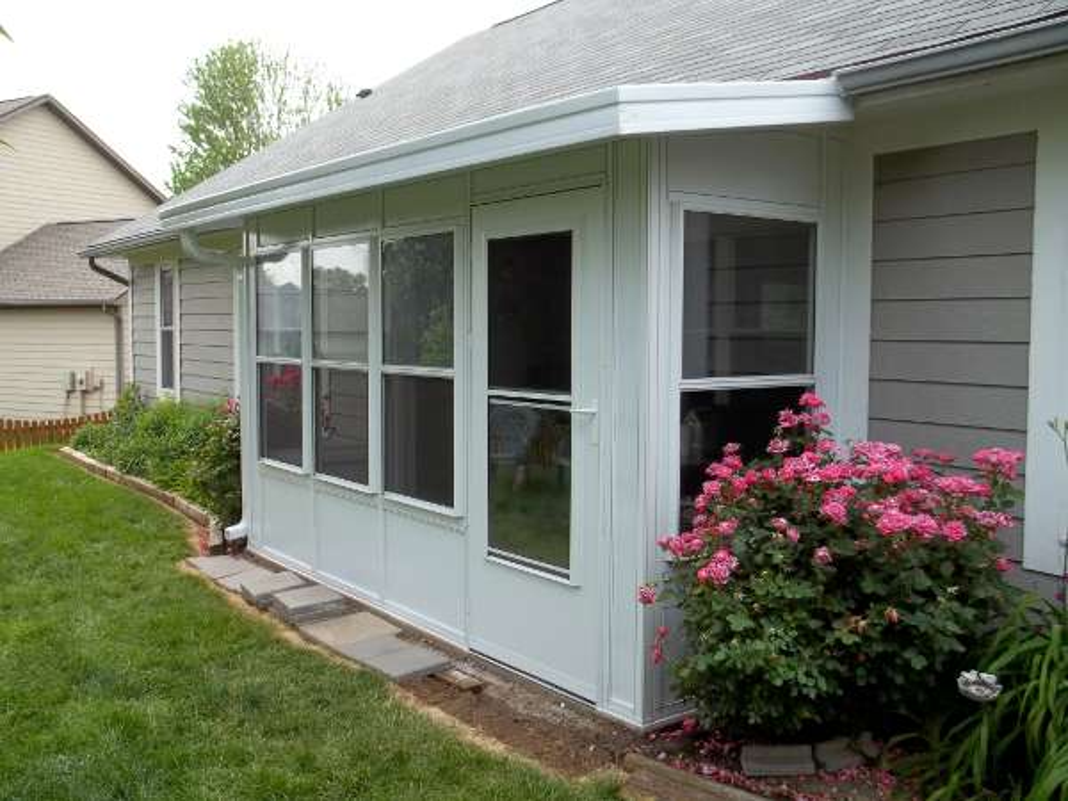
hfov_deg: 55.4
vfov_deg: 42.9
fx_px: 1018
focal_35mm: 33
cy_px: 400
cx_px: 534
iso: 64
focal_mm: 5.9
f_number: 3.3
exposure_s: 1/200
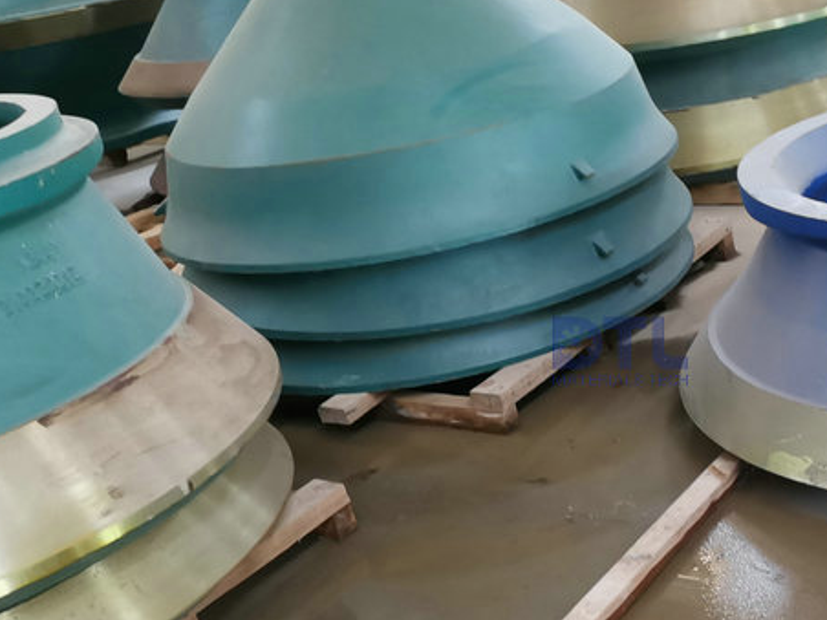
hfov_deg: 40.1
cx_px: 620
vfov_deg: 31.5
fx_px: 1099
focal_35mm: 46
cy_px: 351
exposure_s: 1/100
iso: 500
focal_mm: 5.58
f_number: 1.8
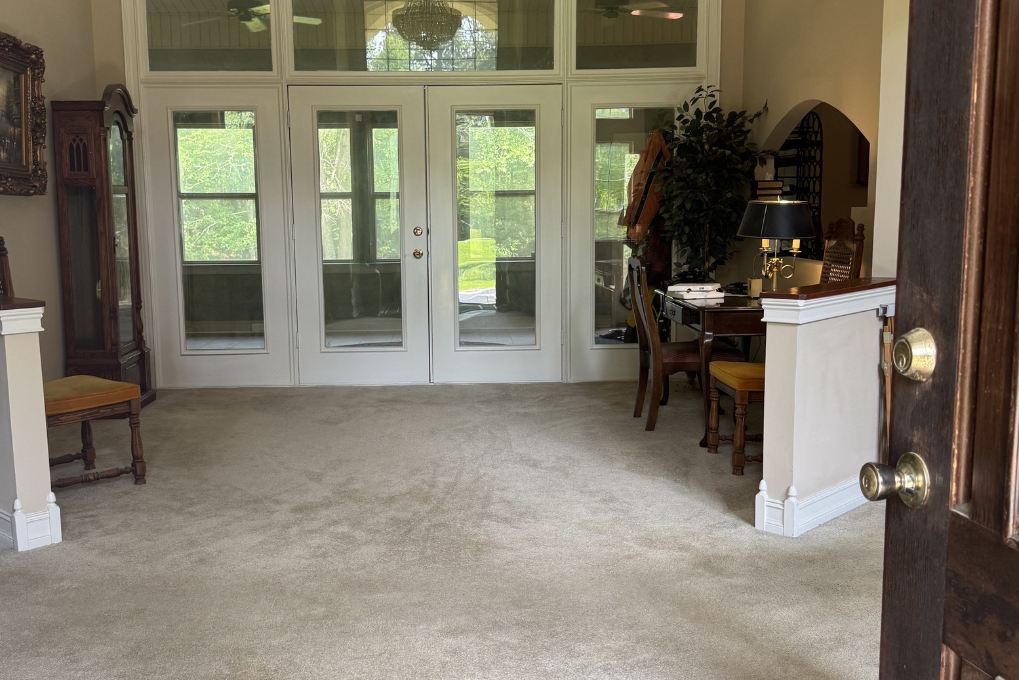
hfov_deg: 51.9
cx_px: 477
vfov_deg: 35.9
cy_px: 348
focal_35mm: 37
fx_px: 1047
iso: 125
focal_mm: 6.76
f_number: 1.78
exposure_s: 1/121
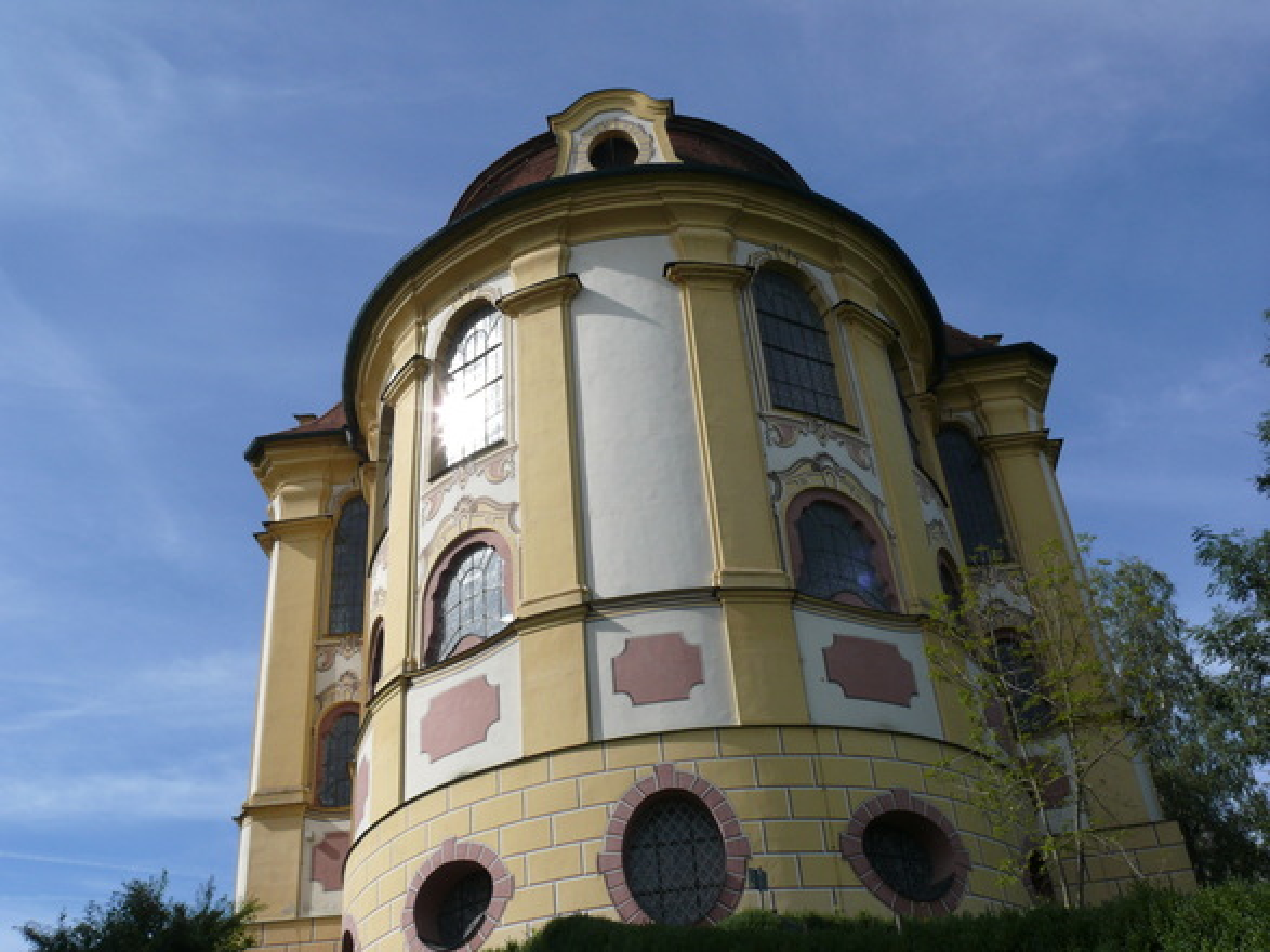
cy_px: 476
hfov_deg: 52.6
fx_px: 1284
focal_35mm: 35
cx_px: 635
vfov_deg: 40.7
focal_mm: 7.4
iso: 100
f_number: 5.6
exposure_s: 1/500
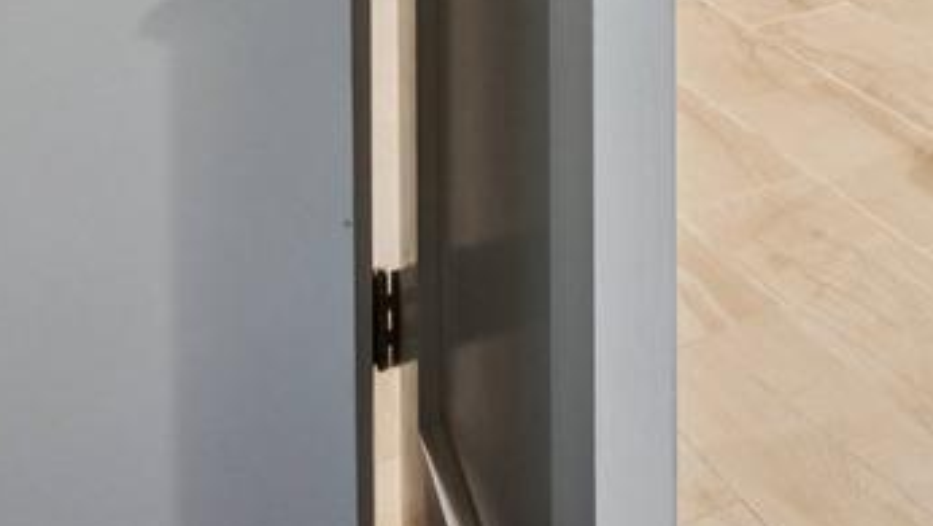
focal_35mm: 61
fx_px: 1510
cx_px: 1497
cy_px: -537
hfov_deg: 24.3
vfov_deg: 15.6
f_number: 7.1
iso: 400
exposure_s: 1/20
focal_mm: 14
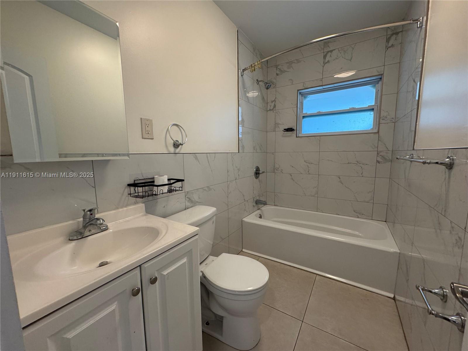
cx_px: 234
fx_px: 189
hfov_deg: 102.1
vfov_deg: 85.7
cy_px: 176
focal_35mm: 14
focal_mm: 2.22
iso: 200
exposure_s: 1/120
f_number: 2.2
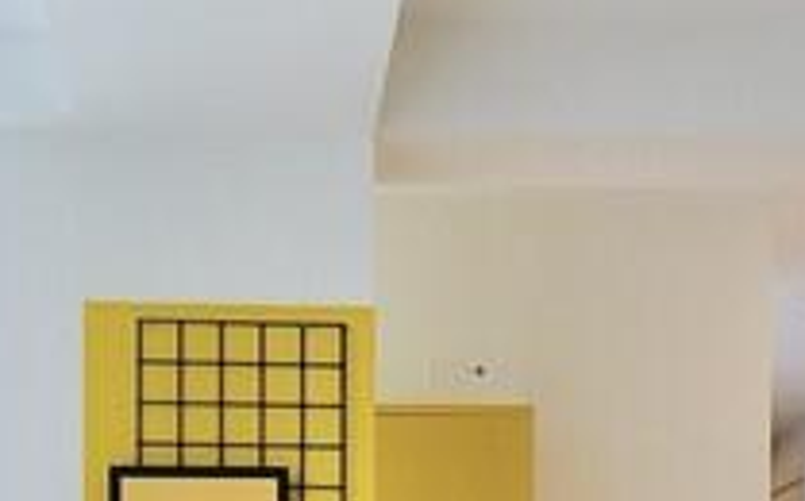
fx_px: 1643
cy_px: 748
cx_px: 327
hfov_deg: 27.5
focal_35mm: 75
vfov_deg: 15.9
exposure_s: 1/100
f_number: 3.5
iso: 800
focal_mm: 10
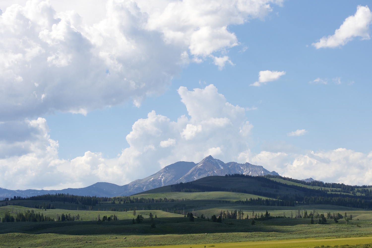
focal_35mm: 90
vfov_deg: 15.2
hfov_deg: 22.6
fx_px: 930
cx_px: 186
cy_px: 124
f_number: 9
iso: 100
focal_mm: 60
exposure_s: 1/320
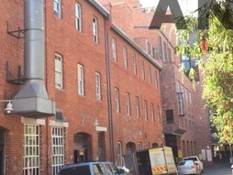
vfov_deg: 25.6
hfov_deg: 33.7
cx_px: 128
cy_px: 61
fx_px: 384
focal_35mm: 57
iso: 32
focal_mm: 4.15
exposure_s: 1/129
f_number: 2.2
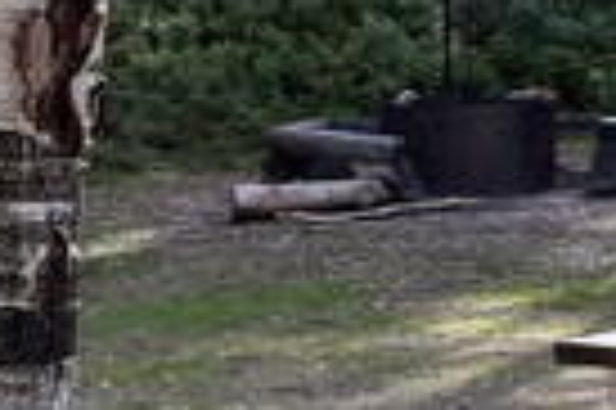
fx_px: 3247
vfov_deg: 7.2
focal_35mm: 190
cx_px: 1556
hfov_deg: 9.5
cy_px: 27
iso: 50
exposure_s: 1/406
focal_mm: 5.1
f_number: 1.6
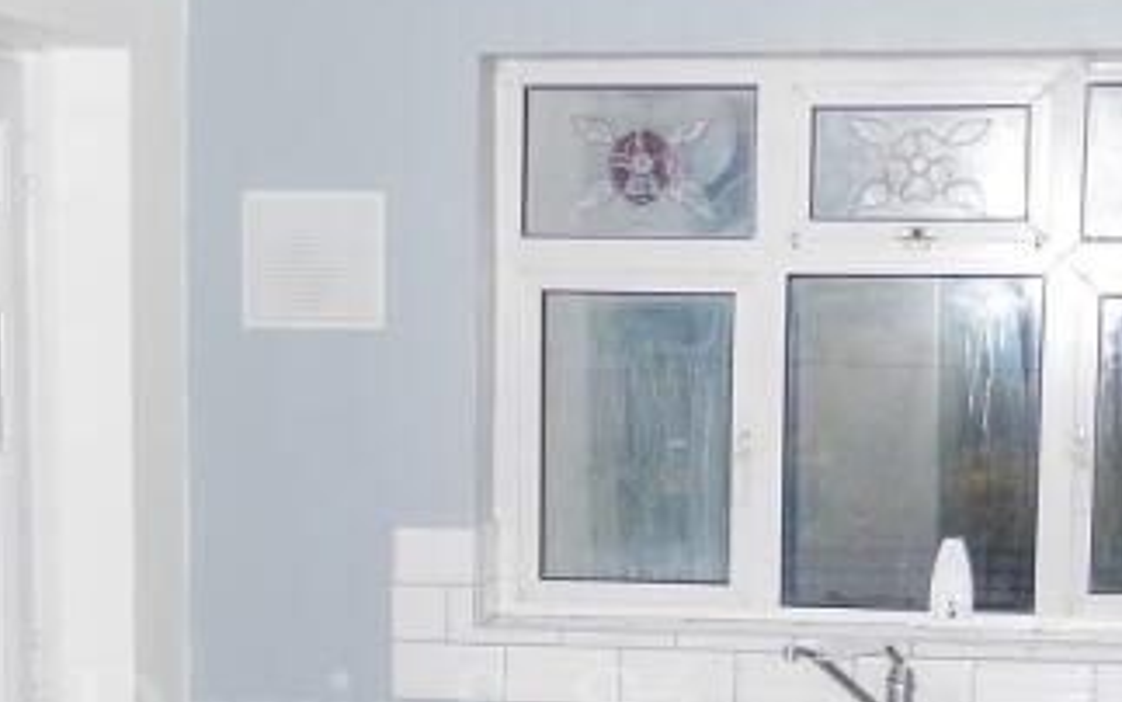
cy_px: 732
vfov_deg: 13.7
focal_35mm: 94
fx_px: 2875
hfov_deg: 22.1
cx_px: 486
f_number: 3.5
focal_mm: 14
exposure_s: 1/60
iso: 200
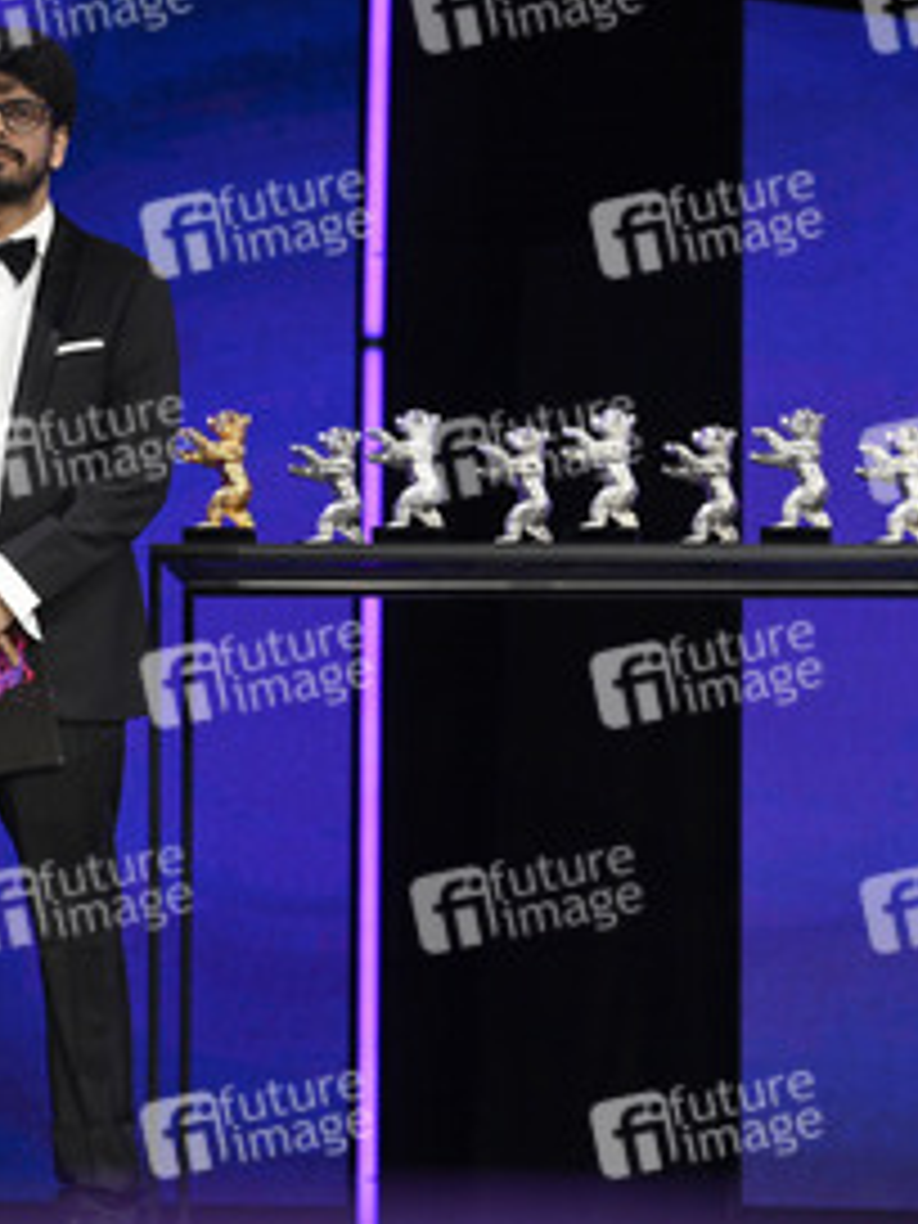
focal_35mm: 207
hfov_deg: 7.2
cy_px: 562
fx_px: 7319
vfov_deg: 9.6
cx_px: 137
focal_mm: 130
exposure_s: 1/250
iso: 4000
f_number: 4
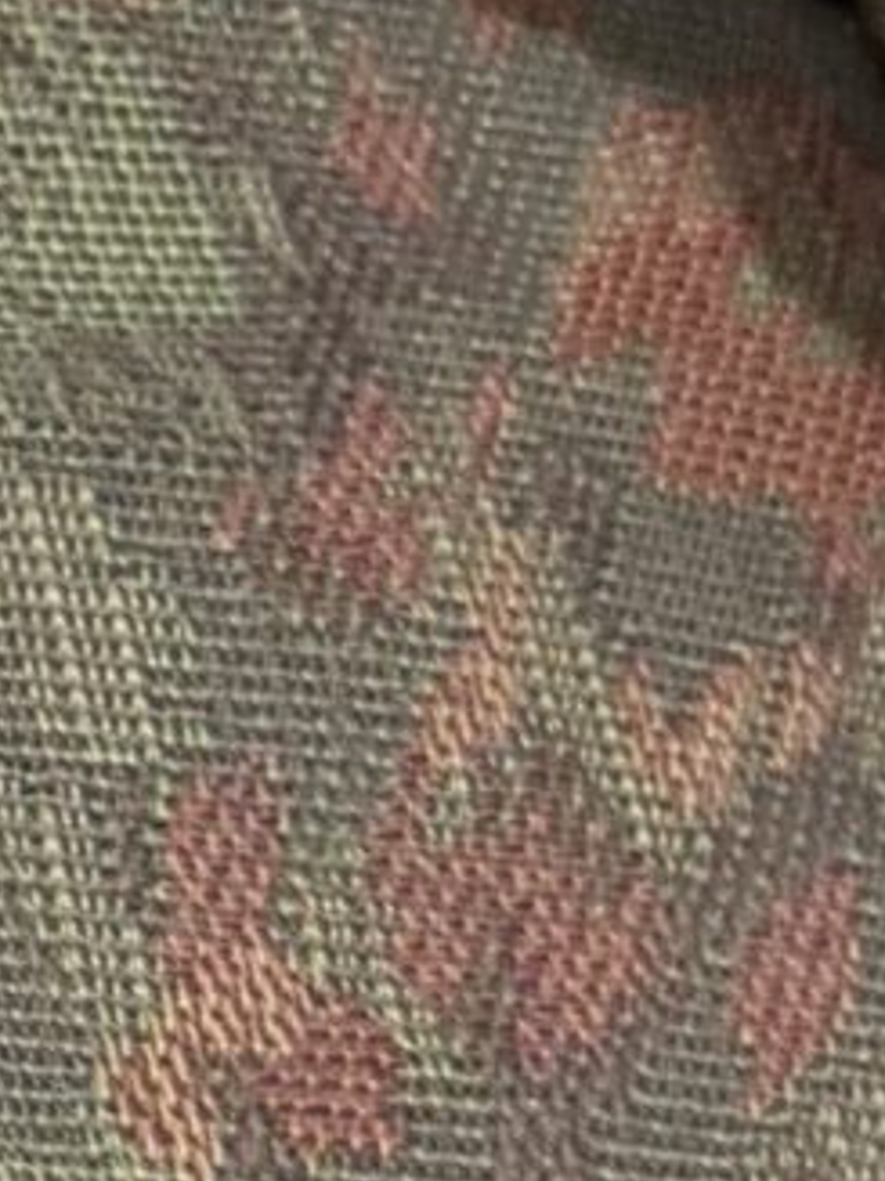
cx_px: -1644
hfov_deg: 7.1
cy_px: 126
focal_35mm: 188
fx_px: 6413
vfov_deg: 10.5
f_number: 1.78
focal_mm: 6.86
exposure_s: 1/40
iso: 640
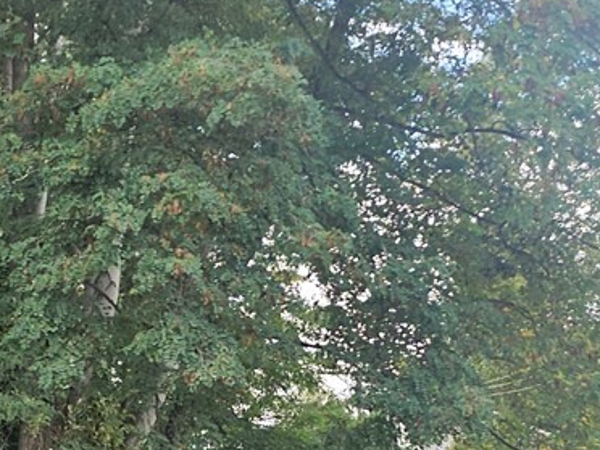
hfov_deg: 19.2
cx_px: -13
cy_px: 740
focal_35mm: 99
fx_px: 1716
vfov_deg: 13.7
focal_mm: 6.3
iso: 20
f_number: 1.7
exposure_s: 1/180
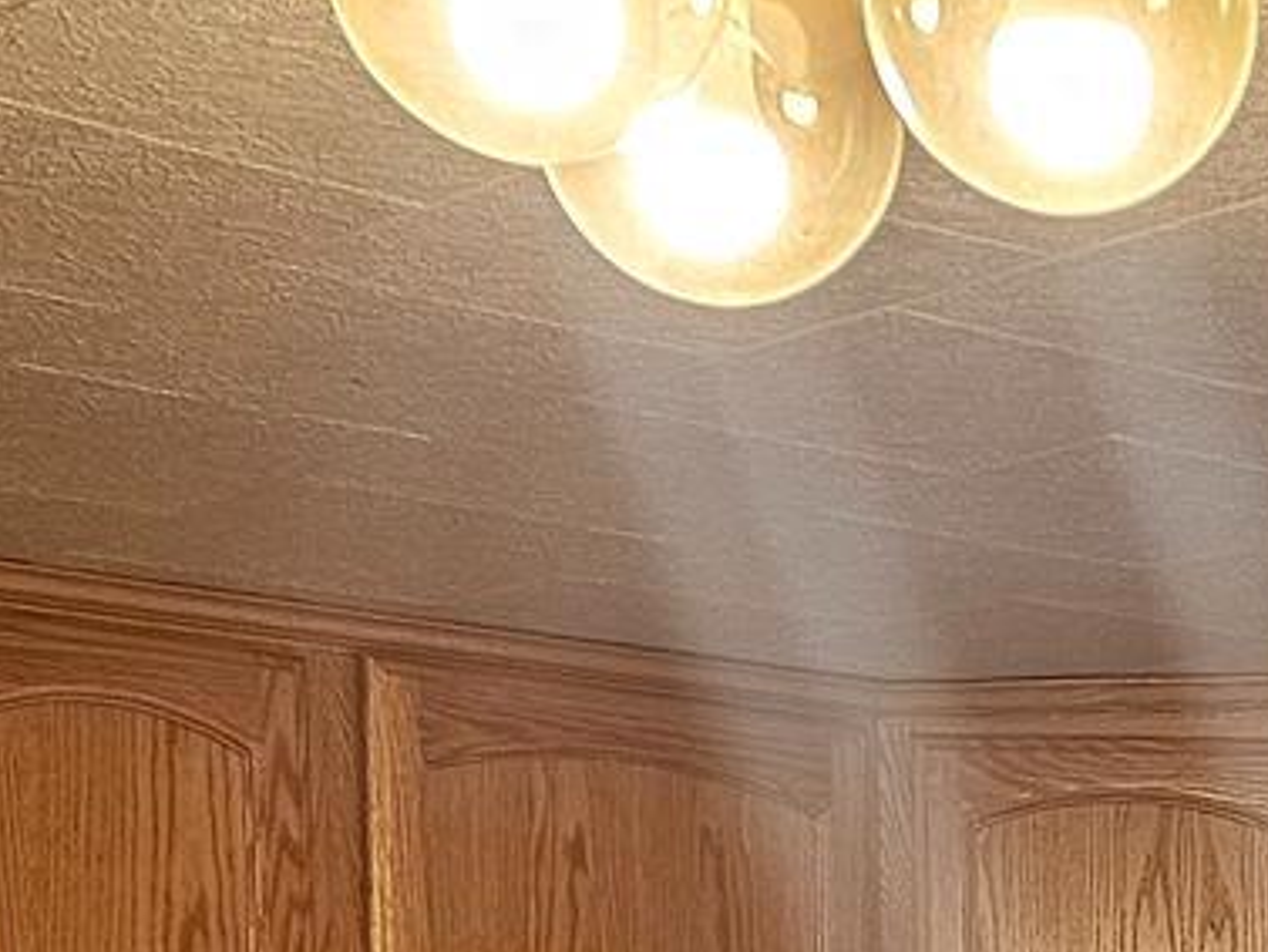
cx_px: 1584
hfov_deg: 15.1
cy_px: 1716
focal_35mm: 125
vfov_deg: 11.1
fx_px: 4580
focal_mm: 6.3
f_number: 1.7
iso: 320
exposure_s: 1/120
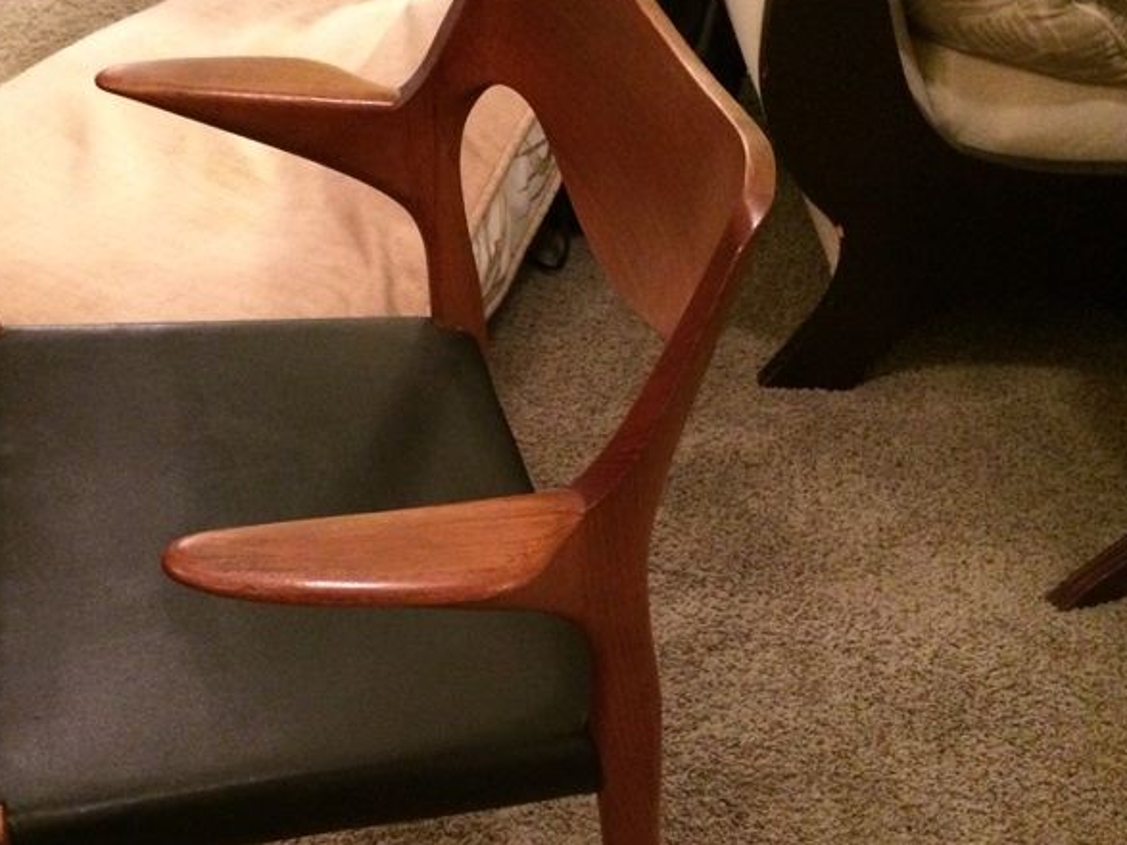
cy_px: 481
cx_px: 376
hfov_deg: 40.7
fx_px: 1497
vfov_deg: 31.5
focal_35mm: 46
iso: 400
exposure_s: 1/15
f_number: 2.2
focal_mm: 4.12
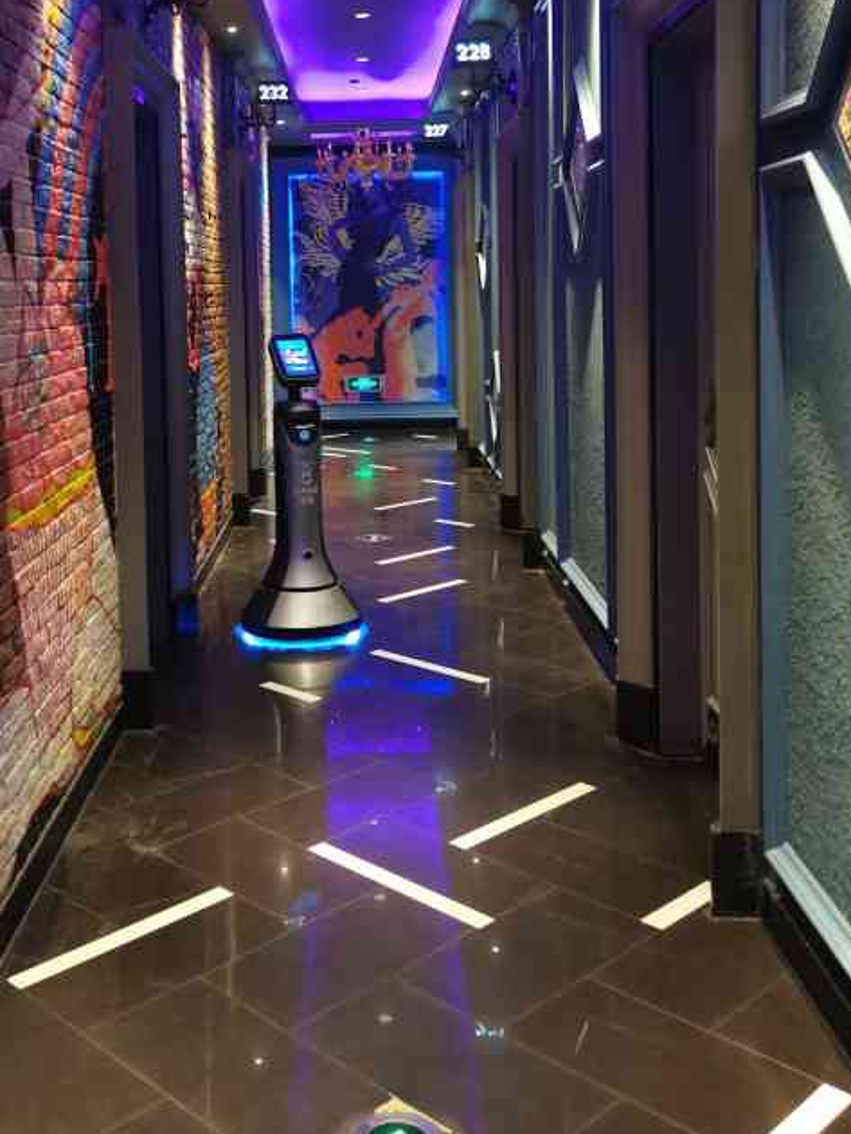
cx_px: 313
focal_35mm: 40
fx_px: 1310
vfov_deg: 45.7
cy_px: 339
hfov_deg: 35.8
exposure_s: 1/33.3
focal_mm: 5.56
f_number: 1.6
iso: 400
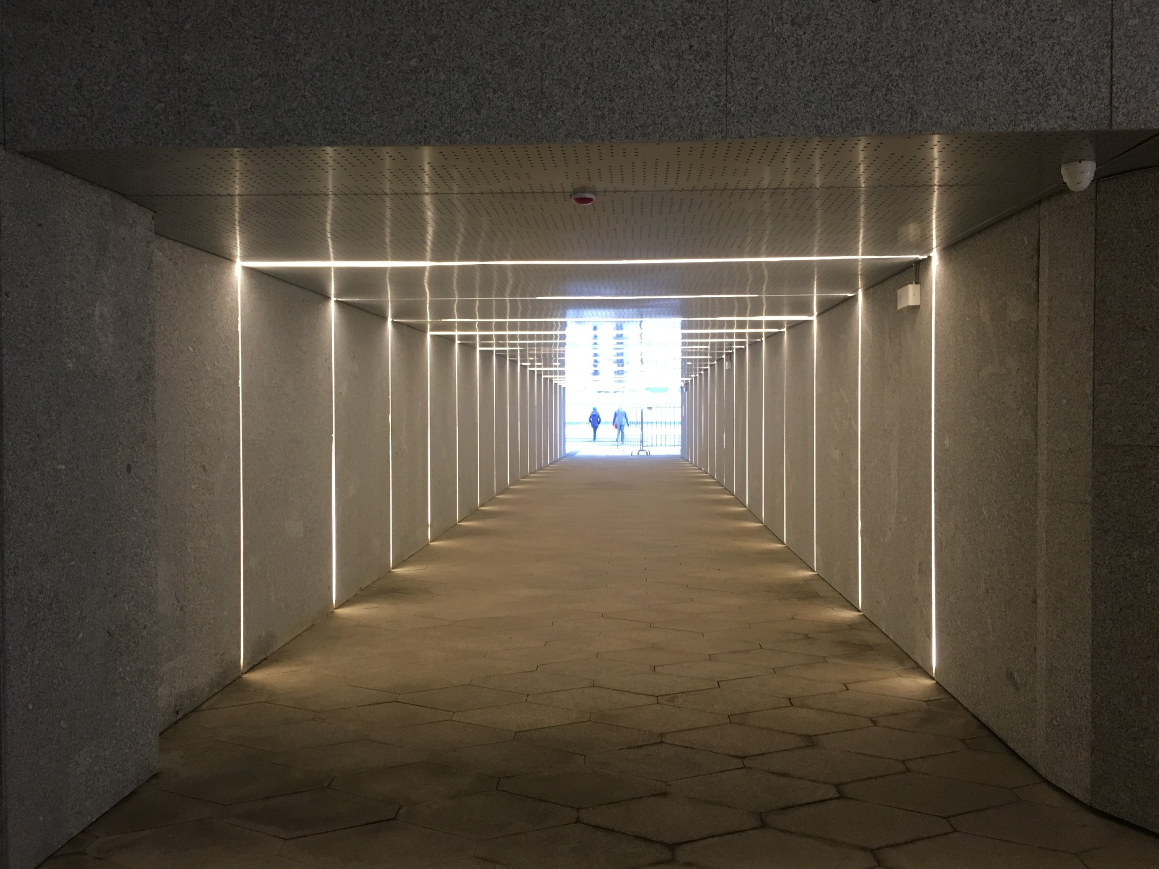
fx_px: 971
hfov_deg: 61.7
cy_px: 434
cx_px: 580
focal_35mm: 29
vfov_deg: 48.2
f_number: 2.2
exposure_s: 1/33
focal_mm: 4.15
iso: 125
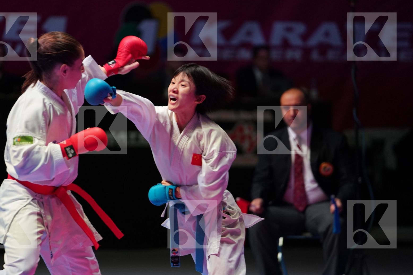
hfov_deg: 8.9
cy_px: 130
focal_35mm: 231
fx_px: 2650
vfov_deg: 5.9
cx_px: 192
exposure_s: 1/1000
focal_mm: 200
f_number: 2.8
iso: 2000
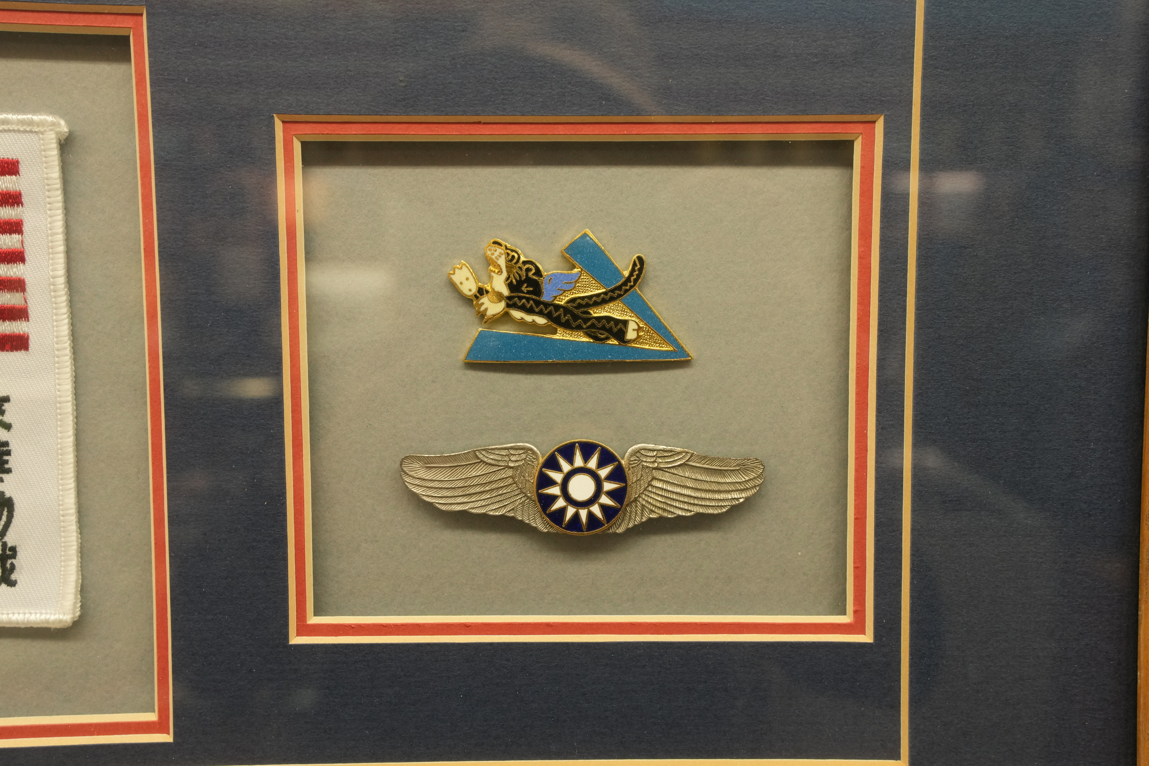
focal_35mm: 35
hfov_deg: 54.4
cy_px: 383
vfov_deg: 37.9
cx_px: 574
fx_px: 1117
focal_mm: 35
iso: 2000
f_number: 8
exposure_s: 1/40
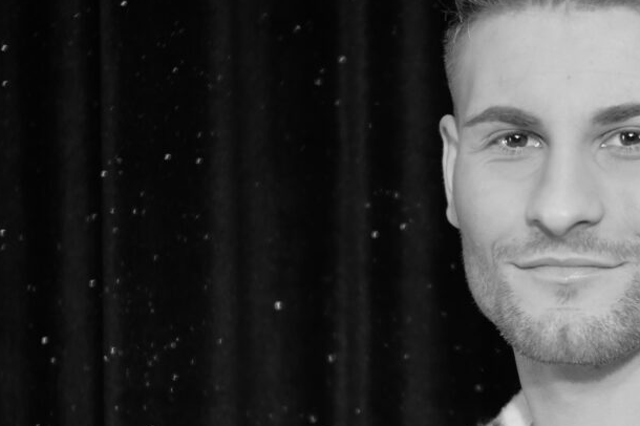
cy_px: 256
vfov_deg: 10.5
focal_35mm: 131
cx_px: 666
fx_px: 2328
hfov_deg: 15.3
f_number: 1.4
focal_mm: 25
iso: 250
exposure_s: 1/60
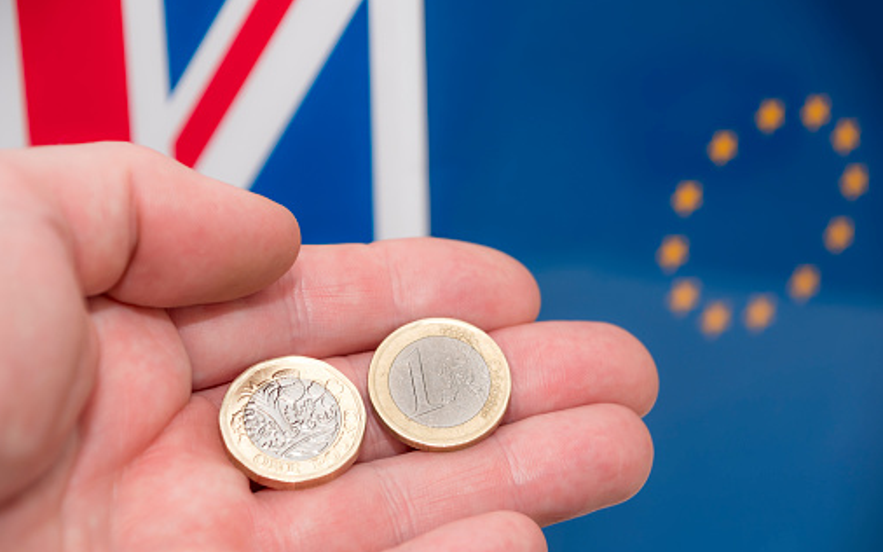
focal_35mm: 162
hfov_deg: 13.0
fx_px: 3886
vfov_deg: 8.1
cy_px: 273
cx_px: 441
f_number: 5.6
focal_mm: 105
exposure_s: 1/60
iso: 100
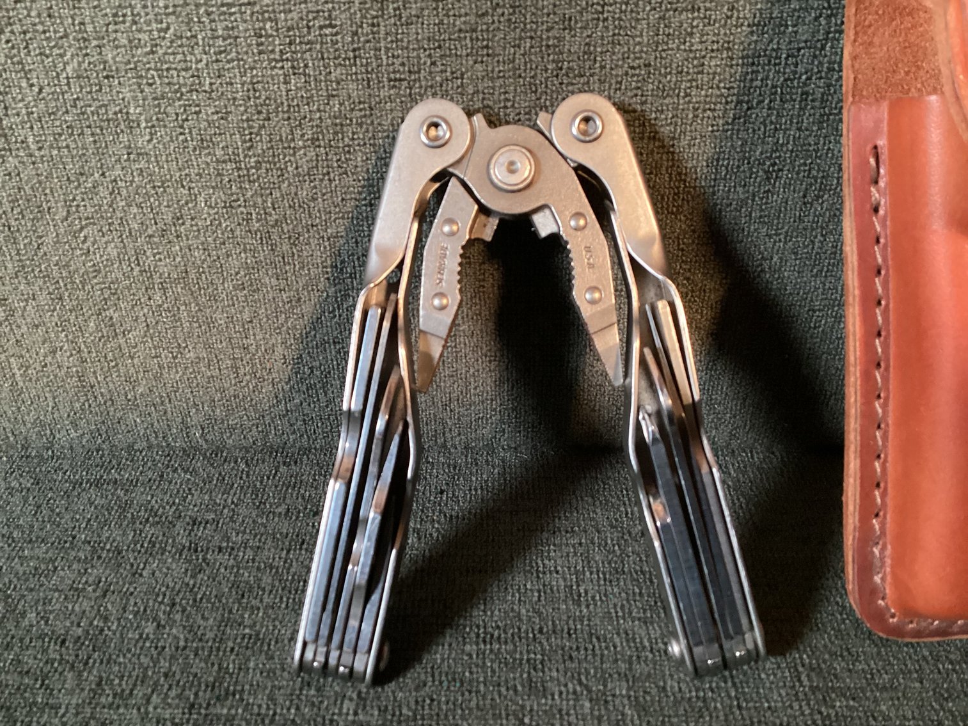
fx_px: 867
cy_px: 363
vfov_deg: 45.4
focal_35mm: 31
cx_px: 484
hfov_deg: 58.3
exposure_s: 1/40
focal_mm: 3.3
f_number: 2.4
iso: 400
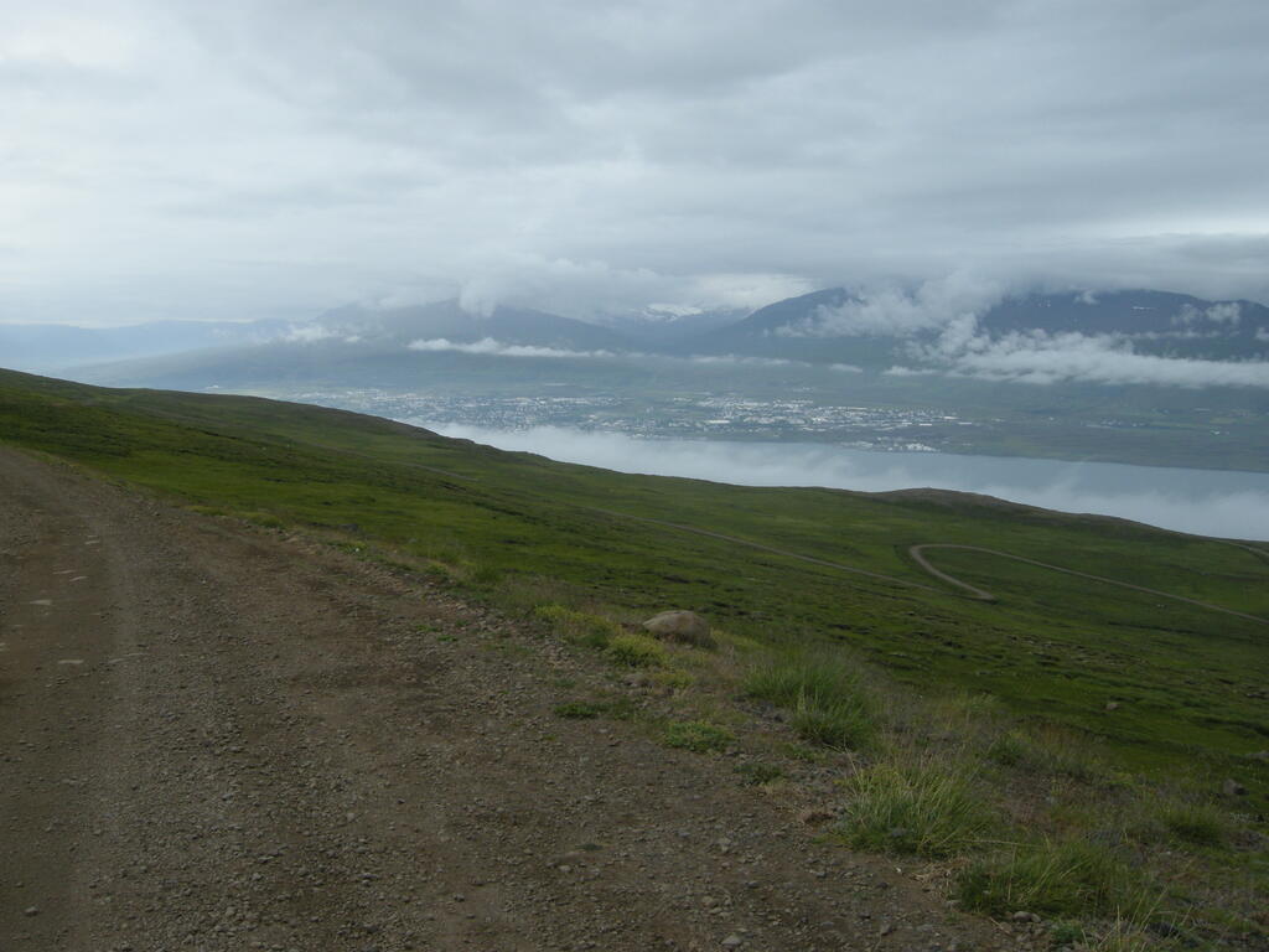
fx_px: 1283
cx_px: 634
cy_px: 476
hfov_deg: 52.6
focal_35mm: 35
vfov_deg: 40.7
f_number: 6.1
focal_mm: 7.5
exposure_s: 1/312
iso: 100
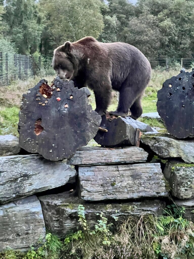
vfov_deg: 25.3
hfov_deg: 19.1
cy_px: 130
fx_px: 575
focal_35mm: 77
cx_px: 97
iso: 1600
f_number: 2.8
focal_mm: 9
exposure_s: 1/30
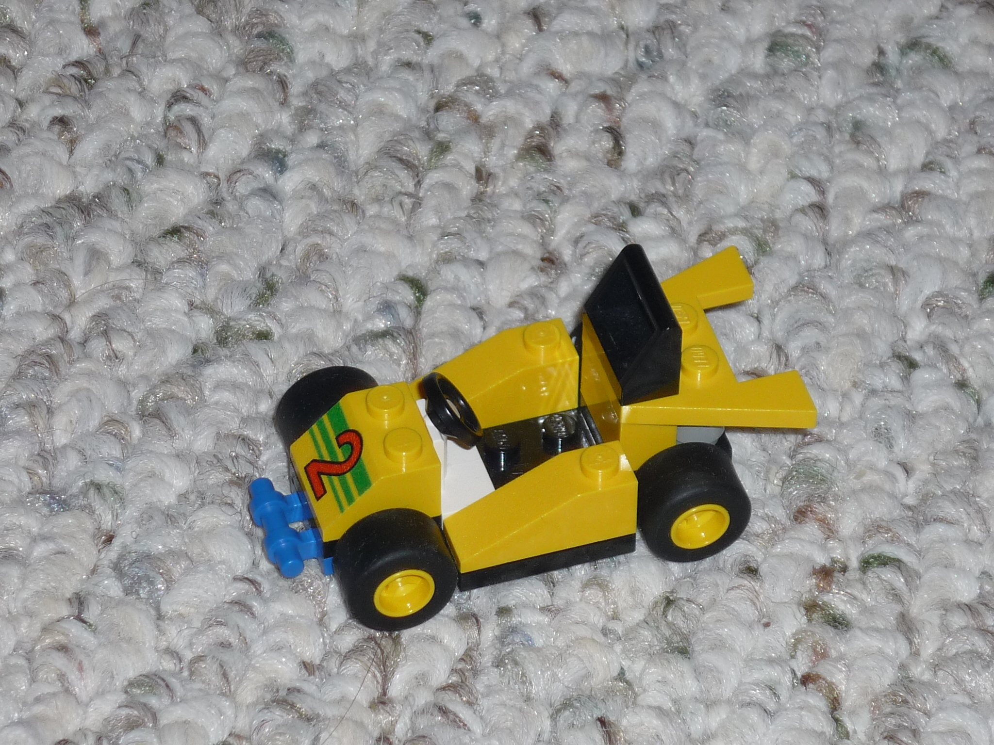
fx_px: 4594
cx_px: 497
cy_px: 372
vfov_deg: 9.3
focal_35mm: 160
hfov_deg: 12.3
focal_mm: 16.5
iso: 100
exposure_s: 1/60
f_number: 5.1
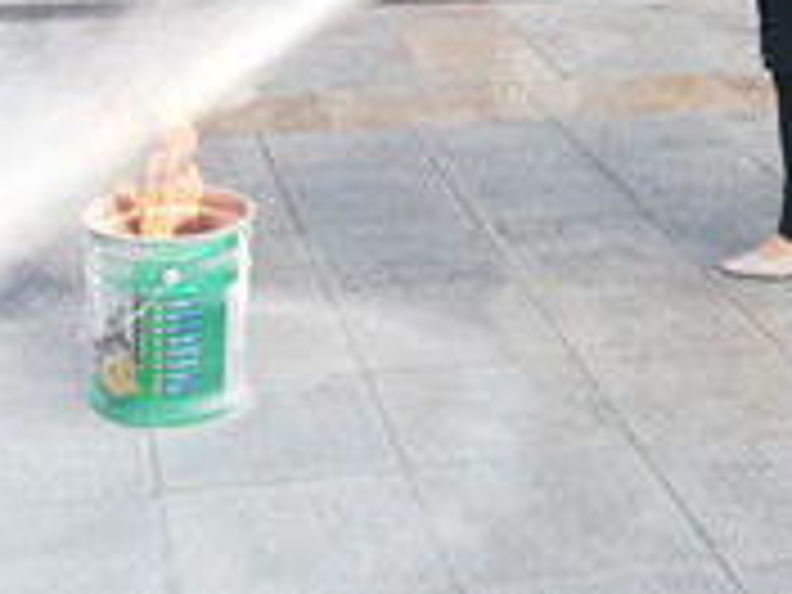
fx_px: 2105
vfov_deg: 14.5
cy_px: -414
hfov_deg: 21.3
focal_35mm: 92
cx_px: 472
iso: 50
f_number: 2.2
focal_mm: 3.81
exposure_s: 1/168
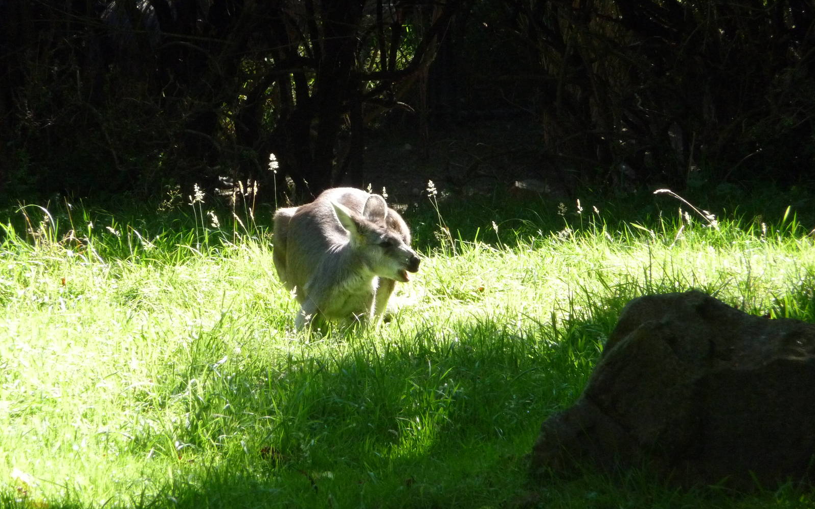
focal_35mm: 298
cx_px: 409
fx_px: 6619
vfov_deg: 4.4
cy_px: 227
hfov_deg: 7.0
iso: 400
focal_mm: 47
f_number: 4.9
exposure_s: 1/320
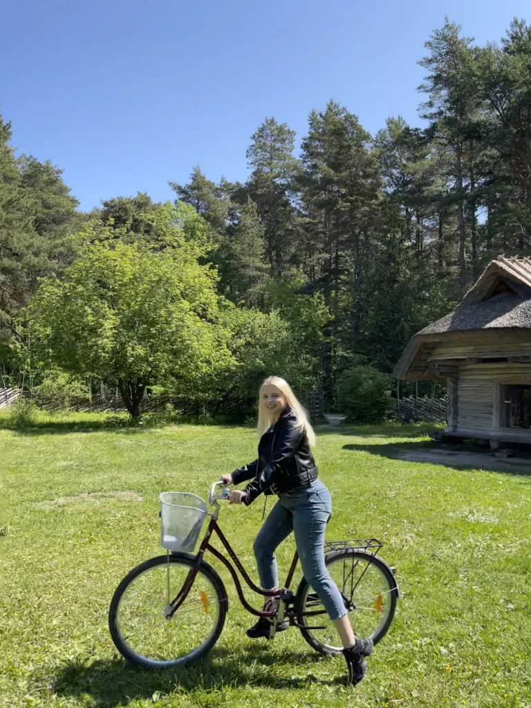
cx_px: 266
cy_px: 354
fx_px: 532
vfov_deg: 67.3
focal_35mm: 26
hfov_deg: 53.1
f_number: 1.6
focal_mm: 5.1
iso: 32
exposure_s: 1/1715
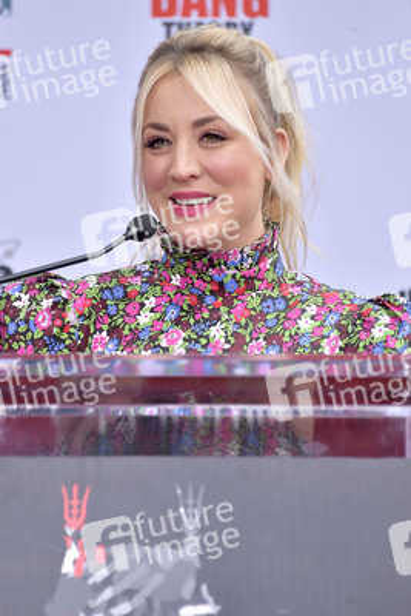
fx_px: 5133
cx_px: 206
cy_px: 308
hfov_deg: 4.6
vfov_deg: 6.9
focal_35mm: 300
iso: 160
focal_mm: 300
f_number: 5.6
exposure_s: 1/250
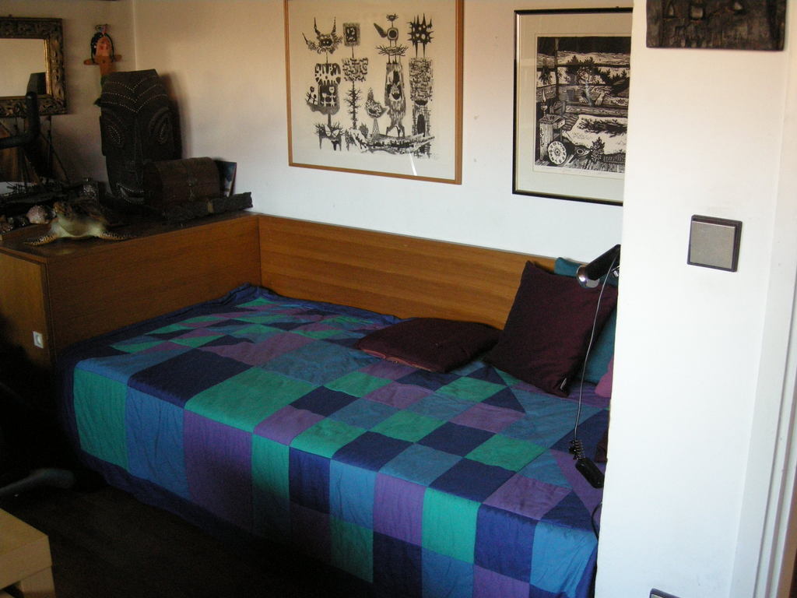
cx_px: 398
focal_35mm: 41
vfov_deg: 35.1
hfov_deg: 45.8
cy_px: 299
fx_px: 944
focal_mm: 8.5
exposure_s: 1/30.1
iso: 400
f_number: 2.9
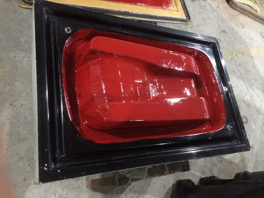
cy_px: 99
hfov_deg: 60.0
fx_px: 229
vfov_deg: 46.8
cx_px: 132
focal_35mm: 30
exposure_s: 1/15
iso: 500
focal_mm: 4.12
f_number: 2.2
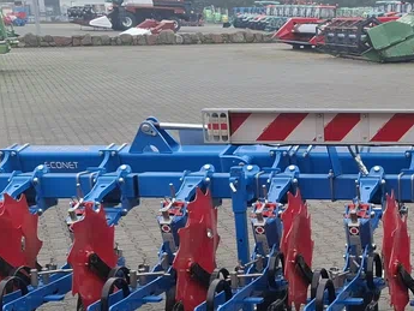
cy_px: 279
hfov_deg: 22.8
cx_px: 468
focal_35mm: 80
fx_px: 957
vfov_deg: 18.2
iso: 50
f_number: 1.8
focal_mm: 5.54
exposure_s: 1/292
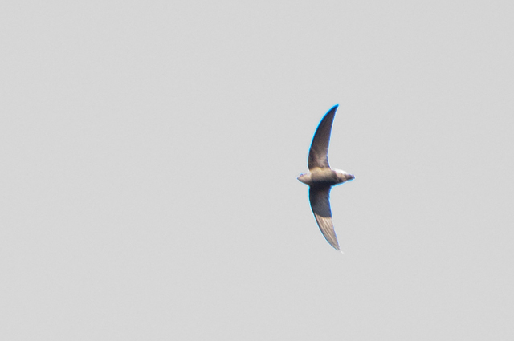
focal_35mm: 450
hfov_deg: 4.6
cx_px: 257
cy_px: 170
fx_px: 6417
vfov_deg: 3.0
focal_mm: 300
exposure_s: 1/200
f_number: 6.3
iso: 640
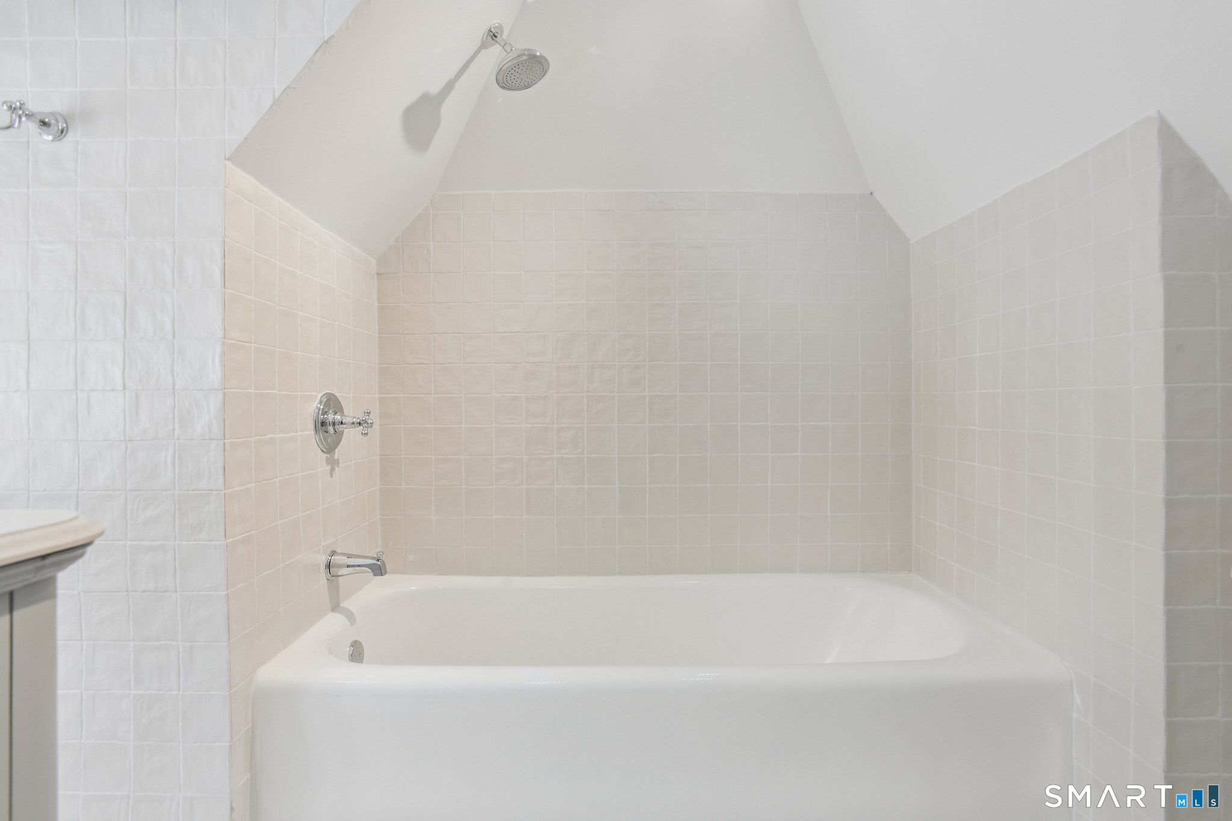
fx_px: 582
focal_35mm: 17
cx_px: 616
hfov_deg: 93.3
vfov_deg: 70.4
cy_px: 410
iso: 400
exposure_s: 1/60
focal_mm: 17
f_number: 11
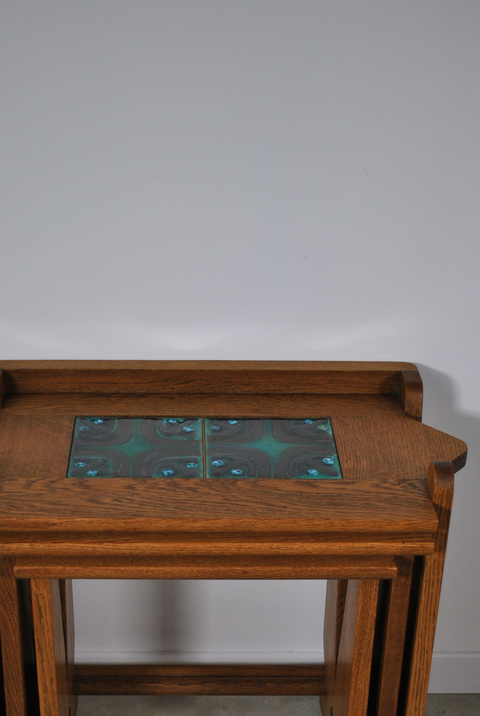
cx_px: 203
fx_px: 1296
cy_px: 552
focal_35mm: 65
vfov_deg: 30.3
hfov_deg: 21.0
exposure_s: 1/125
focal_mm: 28
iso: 200
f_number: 4.5
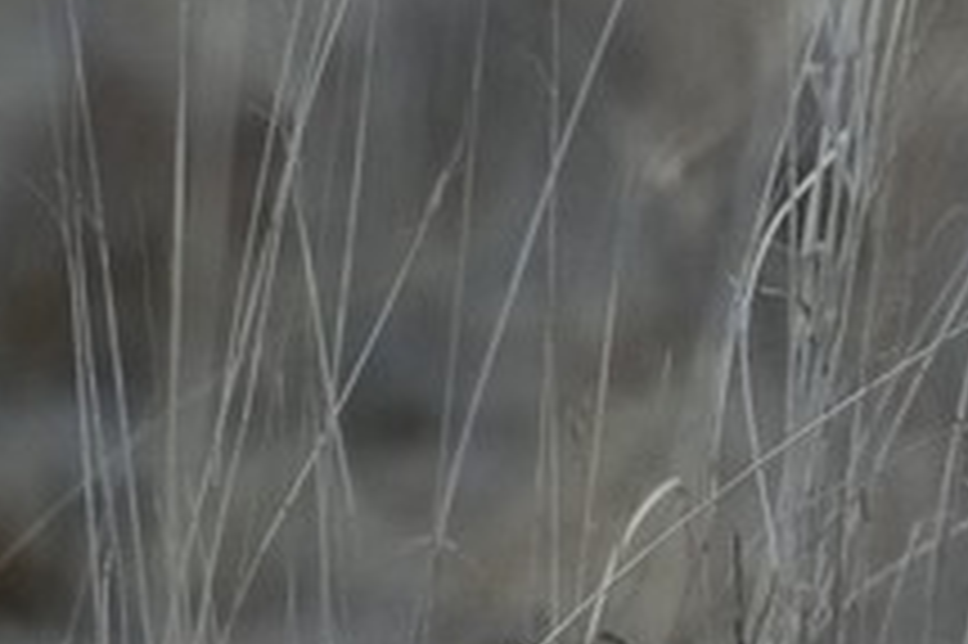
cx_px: 3561
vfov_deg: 0.9
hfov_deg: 1.4
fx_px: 39979
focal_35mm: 1488
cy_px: 0
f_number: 7.1
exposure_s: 1/200
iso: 800
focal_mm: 200
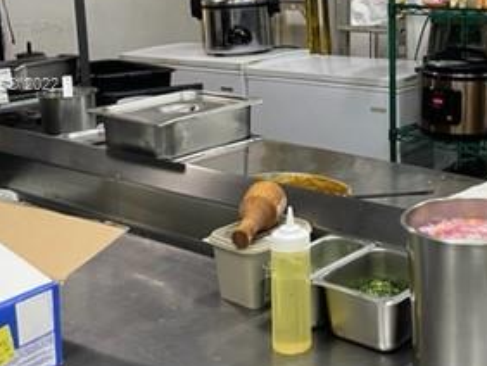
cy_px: 86
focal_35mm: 59
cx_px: 373
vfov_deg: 24.5
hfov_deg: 32.0
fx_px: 831
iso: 160
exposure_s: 1/60
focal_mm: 4.2
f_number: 1.6
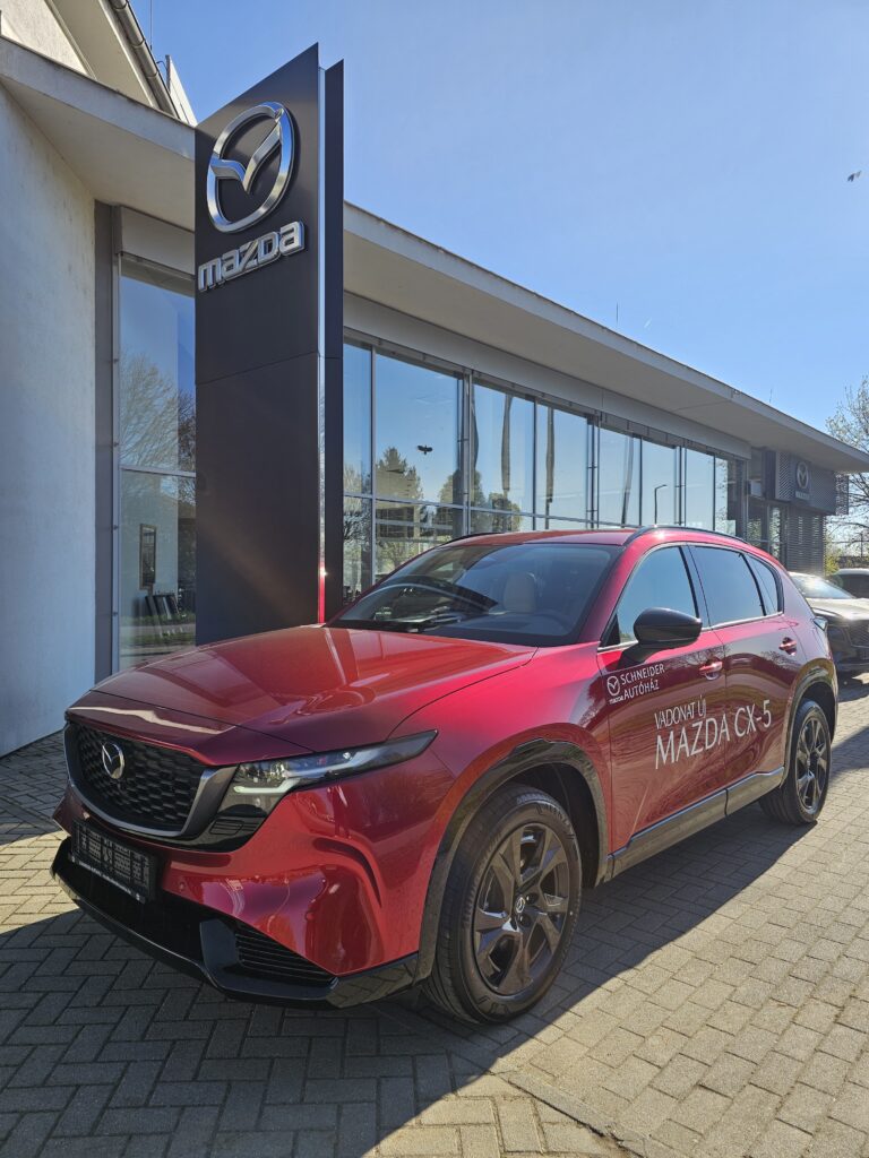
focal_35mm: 23
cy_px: 579
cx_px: 434
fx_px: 770
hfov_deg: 58.9
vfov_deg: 73.9
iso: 10
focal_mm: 6.3
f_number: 1.7
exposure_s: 1/453
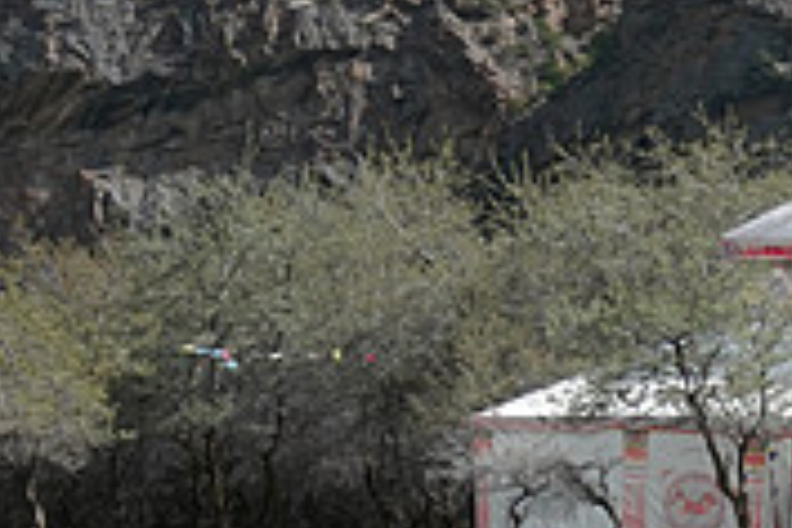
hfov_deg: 7.7
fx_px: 5566
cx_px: 1709
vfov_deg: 5.4
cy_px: 136
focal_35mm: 253
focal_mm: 20.69
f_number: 4
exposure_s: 1/800
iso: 125
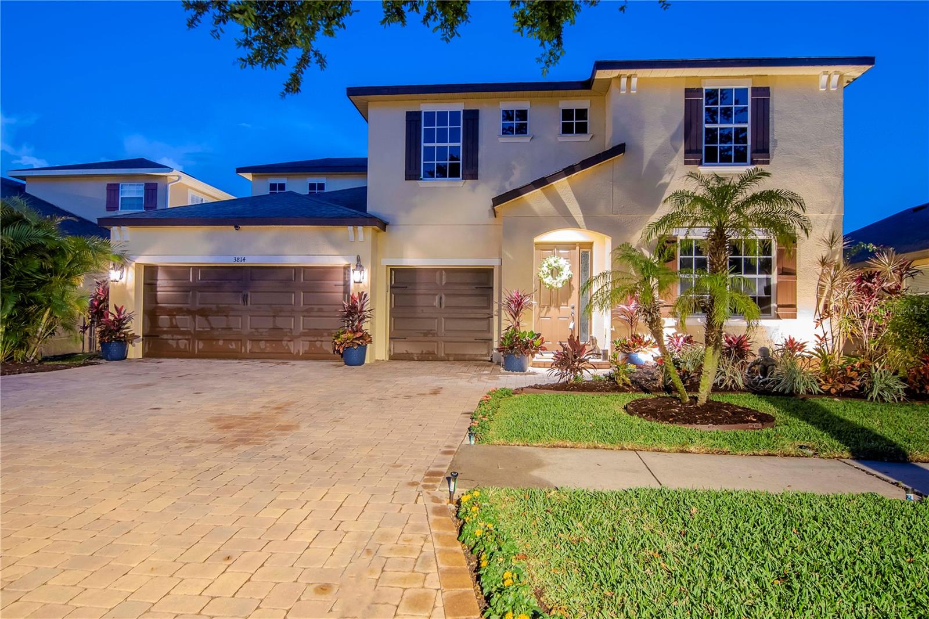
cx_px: 464
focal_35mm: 21
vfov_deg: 59.5
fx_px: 542
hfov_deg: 81.2
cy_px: 310
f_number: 11
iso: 500
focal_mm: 14
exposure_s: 8
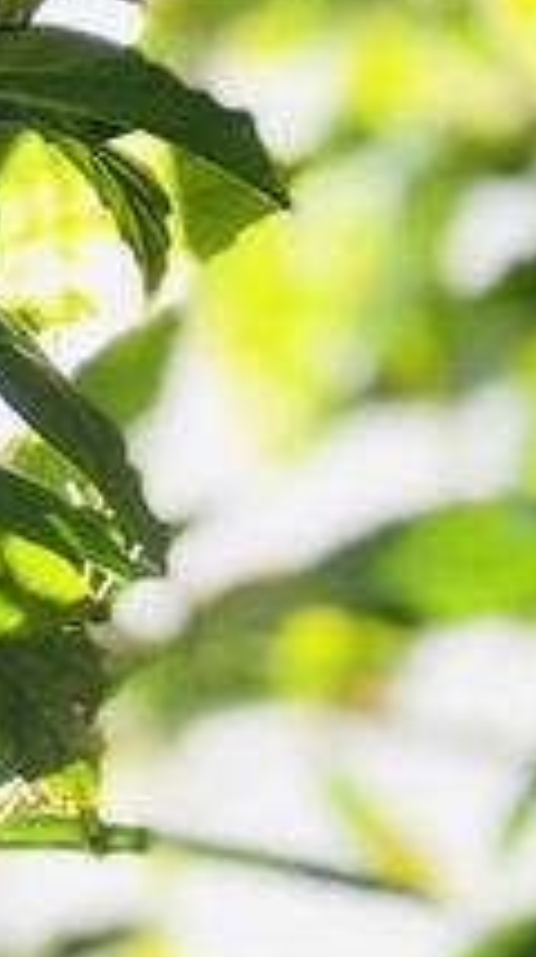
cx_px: -733
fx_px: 8814
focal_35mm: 348
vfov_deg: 6.2
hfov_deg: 3.4
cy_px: 1221
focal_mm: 6.6
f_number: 2.8
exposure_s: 1/120
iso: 20
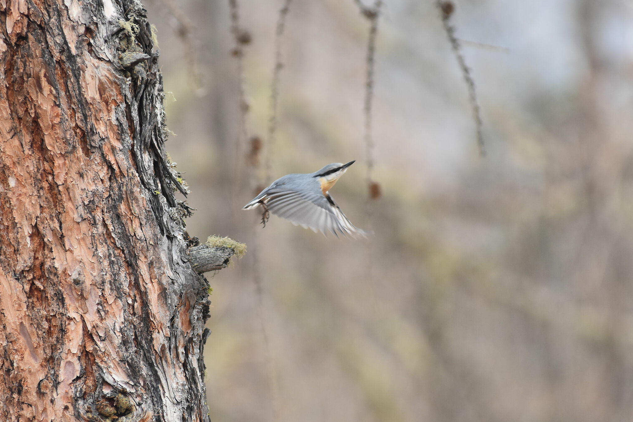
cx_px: 277
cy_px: 205
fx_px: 6224
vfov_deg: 3.9
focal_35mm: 354
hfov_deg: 5.8
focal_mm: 200
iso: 900
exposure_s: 1/1000
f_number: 4
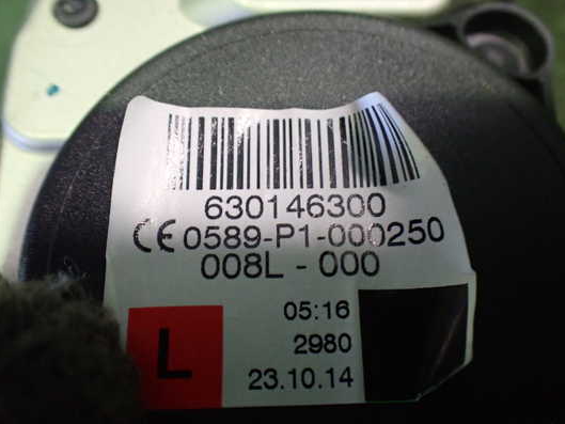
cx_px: 299
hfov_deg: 53.9
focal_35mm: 34
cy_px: 214
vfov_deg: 41.8
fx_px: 555
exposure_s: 1/30
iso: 1000
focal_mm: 5.4
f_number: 2.3
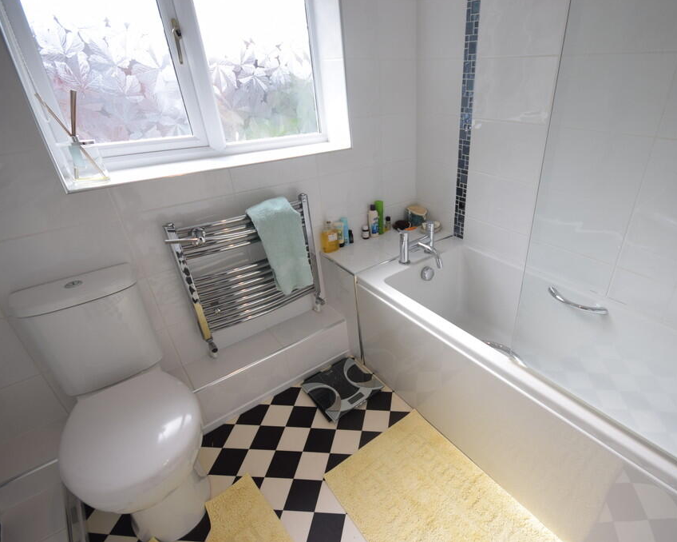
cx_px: 405
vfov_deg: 77.0
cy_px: 270
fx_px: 341
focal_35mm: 17
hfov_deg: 88.6
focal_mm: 10
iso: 400
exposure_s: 1/160
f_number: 6.3
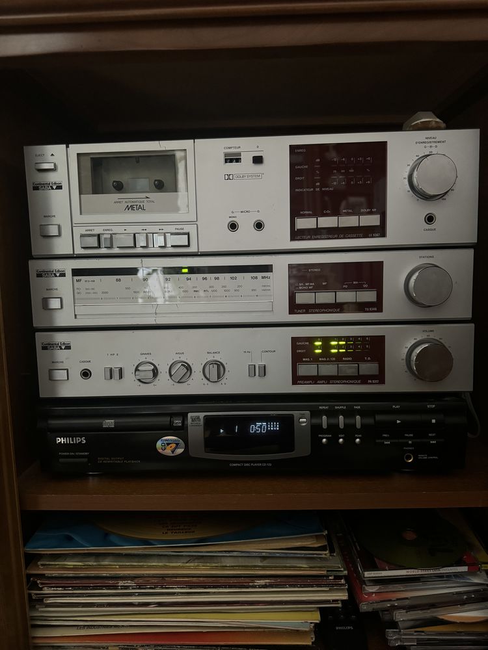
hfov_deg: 56.8
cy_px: 325
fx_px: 451
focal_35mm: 24
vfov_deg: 71.6
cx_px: 244
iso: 1000
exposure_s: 1/32
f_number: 1.78
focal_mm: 6.86
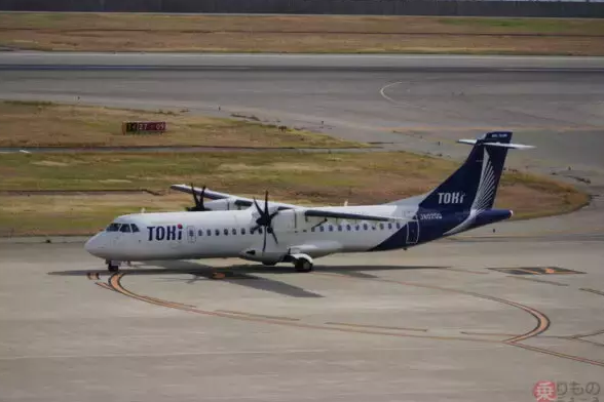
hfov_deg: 8.4
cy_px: 203
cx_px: 299
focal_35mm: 245
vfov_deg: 5.6
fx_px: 4110
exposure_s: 1/800
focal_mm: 240
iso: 100
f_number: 6.3
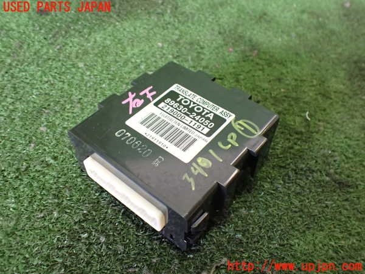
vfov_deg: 46.8
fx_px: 316
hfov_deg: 60.0
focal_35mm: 30
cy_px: 137
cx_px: 182
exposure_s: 1/60
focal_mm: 5.4
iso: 800
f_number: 2.3
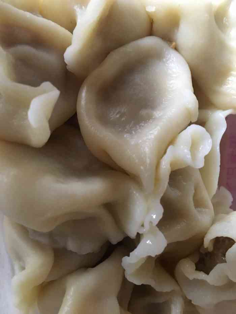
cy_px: 157
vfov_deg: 61.7
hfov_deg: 48.2
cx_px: 118
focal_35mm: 29
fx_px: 264
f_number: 2.2
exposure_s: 1/17
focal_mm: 4.15
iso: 200
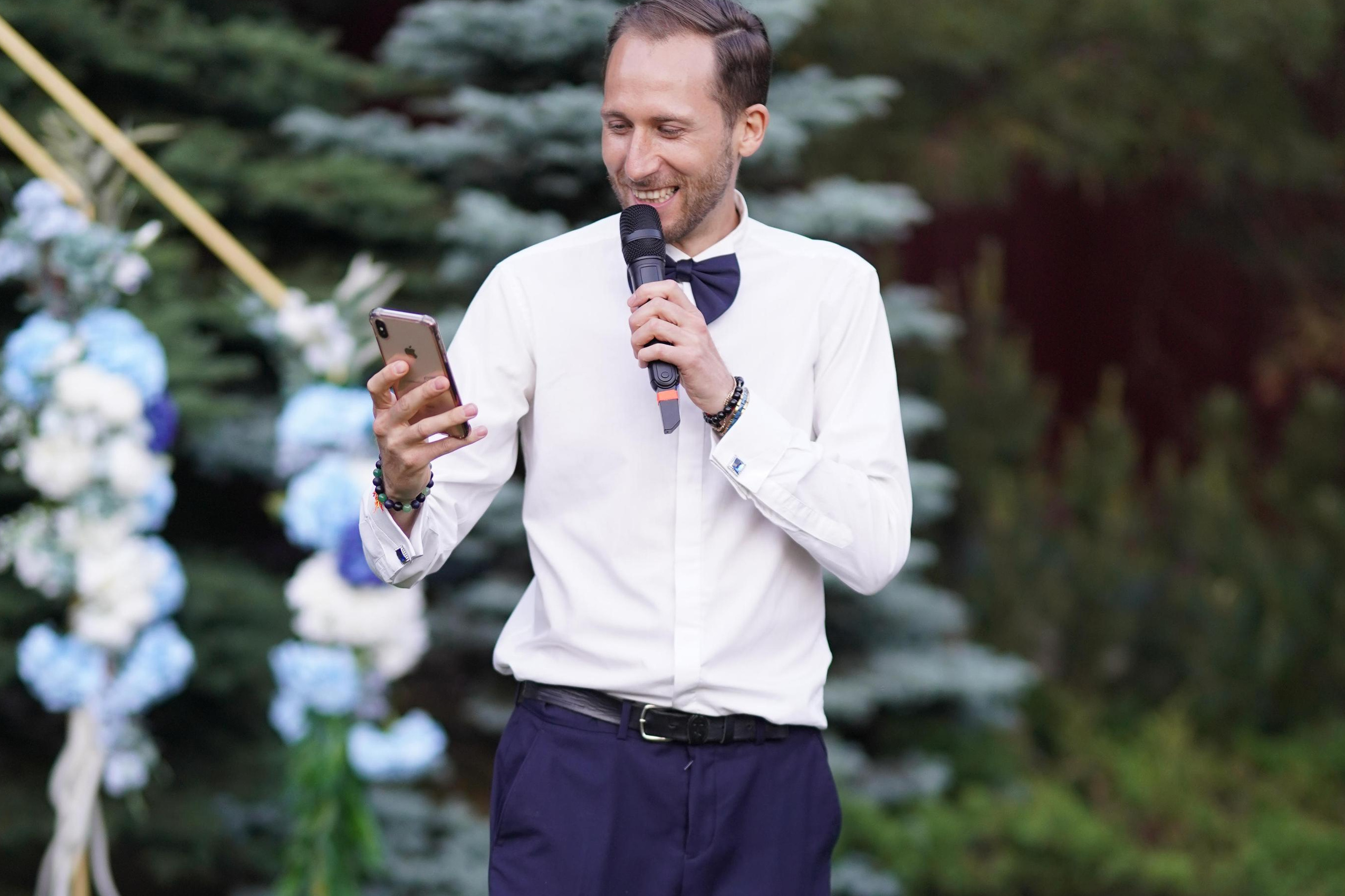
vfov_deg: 10.7
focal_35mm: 128
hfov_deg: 16.0
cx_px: 672
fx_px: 4782
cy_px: 802
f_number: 1.4
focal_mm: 85
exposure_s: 1/1250
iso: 500
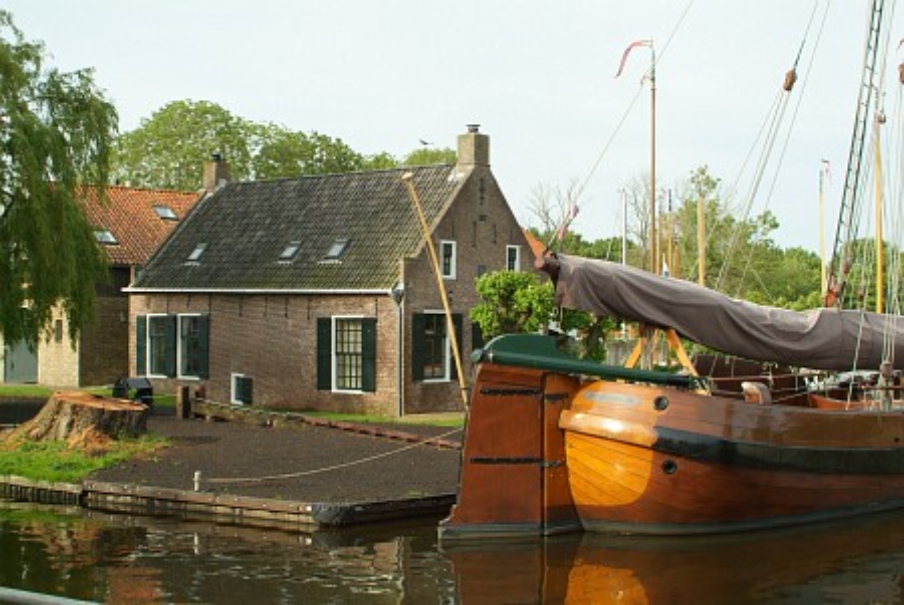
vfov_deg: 25.6
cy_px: 302
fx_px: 1332
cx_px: 452
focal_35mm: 53
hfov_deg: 37.5
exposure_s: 1/180
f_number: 9.5
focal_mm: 35
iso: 400
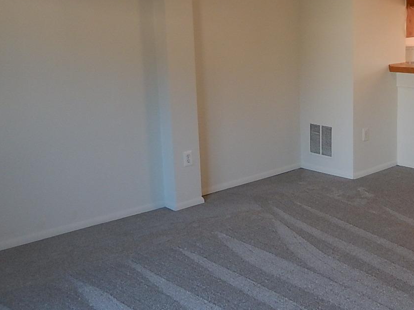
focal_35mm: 48
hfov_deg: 38.8
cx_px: 301
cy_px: 116
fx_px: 574
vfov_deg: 30.1
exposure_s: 1/30
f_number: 3.4
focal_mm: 4.5
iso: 160
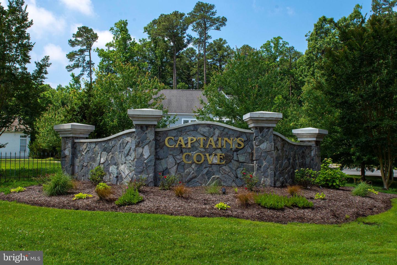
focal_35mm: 36
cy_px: 132
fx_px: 397
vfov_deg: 36.9
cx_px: 198
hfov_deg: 53.1
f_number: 13
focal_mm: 24
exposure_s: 1/250
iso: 160
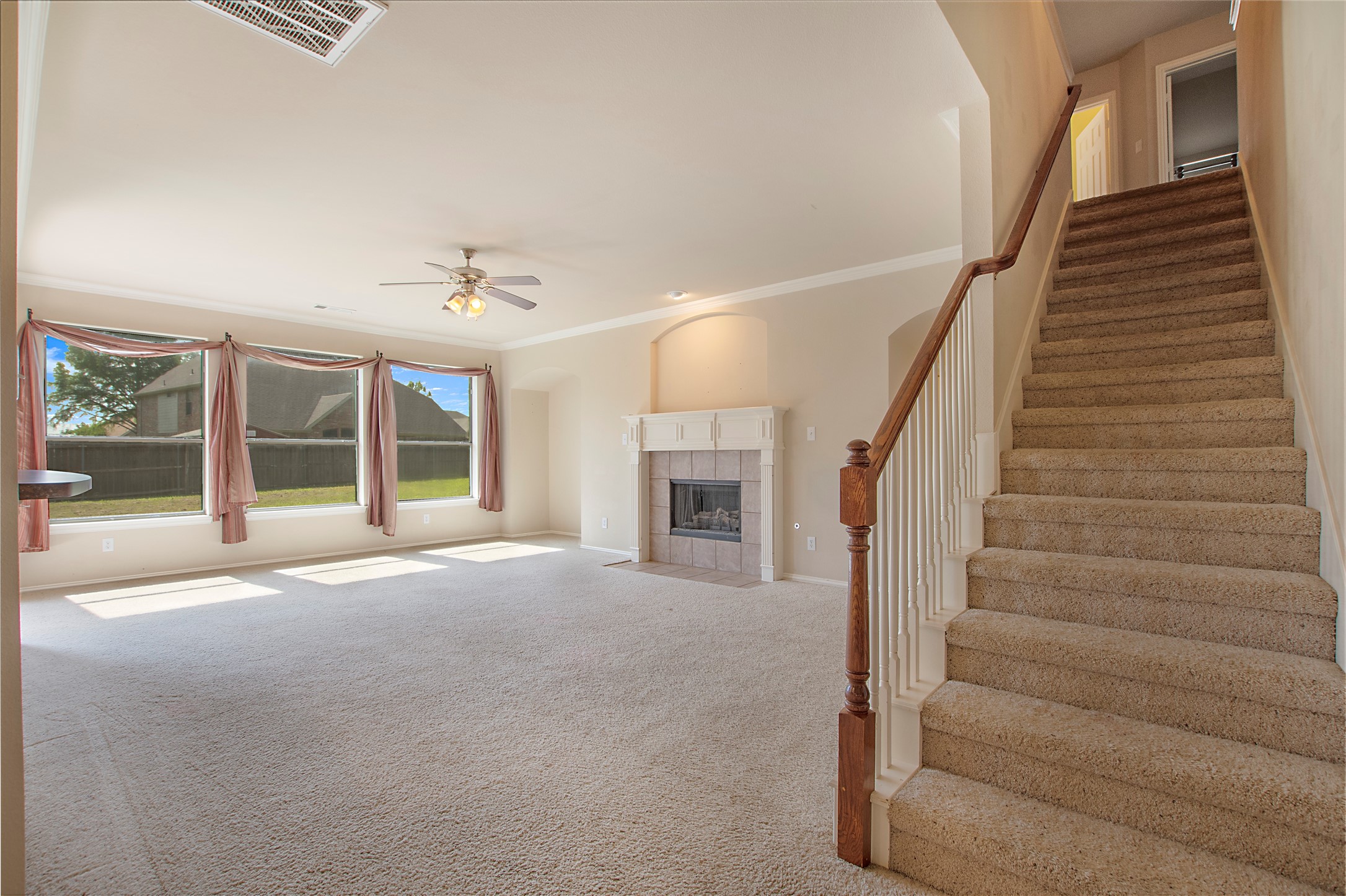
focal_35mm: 15
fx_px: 561
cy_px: 448
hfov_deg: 100.4
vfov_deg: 77.3
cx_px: 673
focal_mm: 10
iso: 100
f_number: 8
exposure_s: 1/30
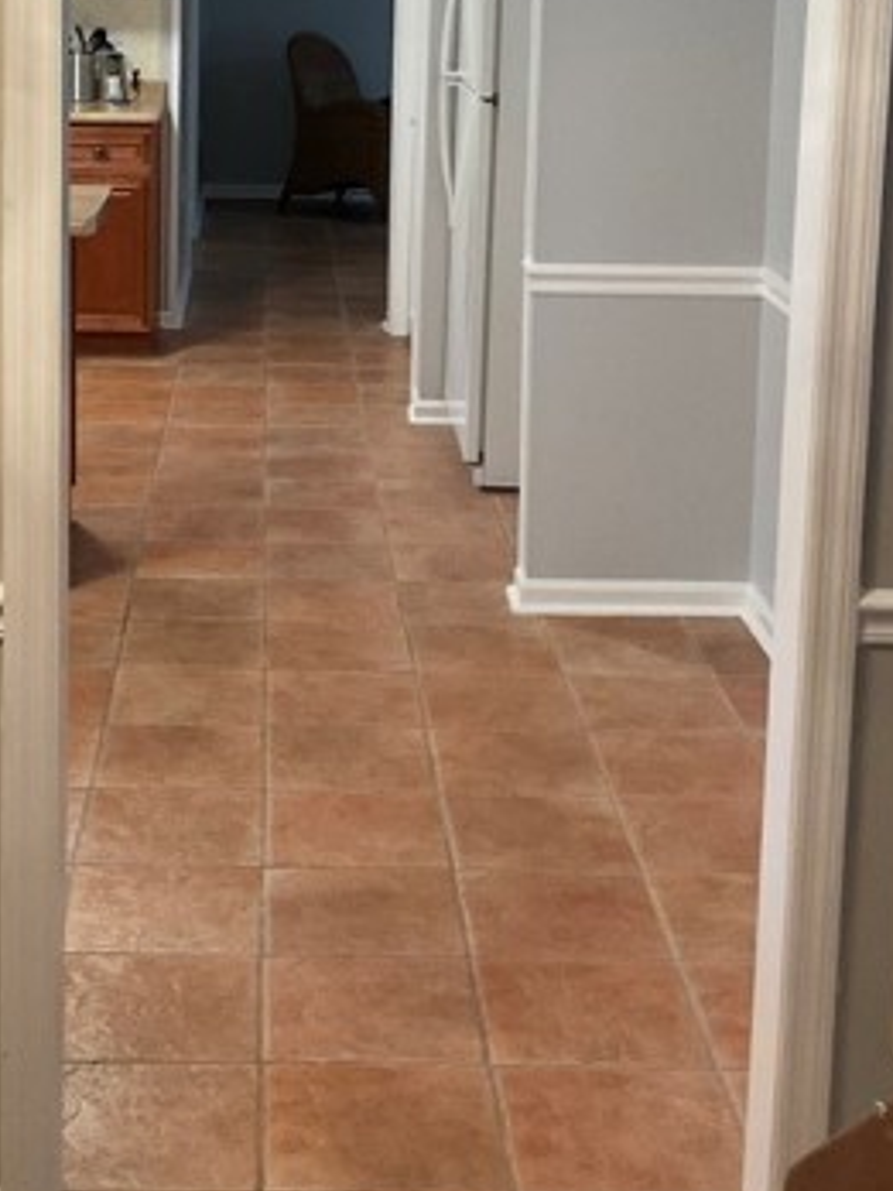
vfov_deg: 29.6
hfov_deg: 22.8
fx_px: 2201
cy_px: 250
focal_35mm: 64
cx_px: 301
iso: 100
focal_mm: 3
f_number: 1.8
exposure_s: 1/60
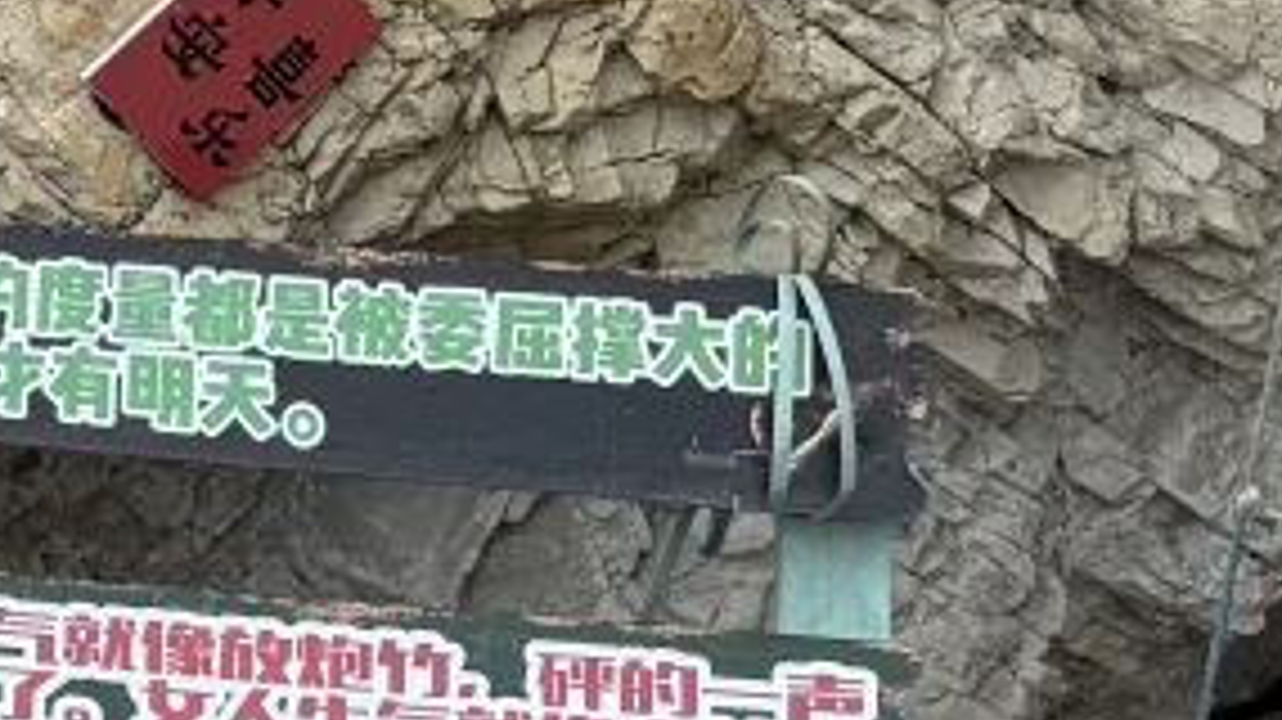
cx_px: -1399
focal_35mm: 132
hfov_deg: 13.5
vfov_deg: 9.0
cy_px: -284
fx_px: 4485
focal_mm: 6.76
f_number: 1.78
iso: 80
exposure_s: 1/478
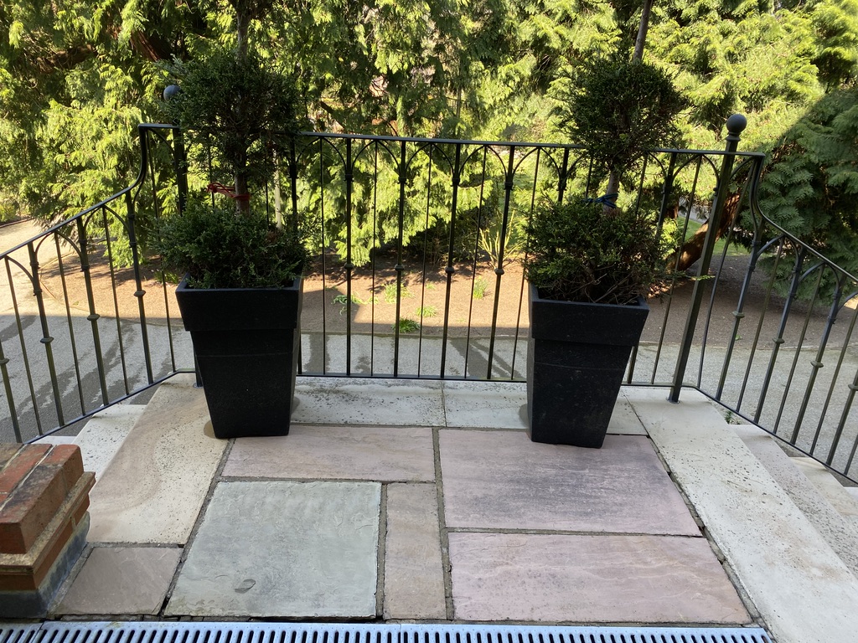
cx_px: 429
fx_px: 644
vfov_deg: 53.1
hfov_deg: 67.3
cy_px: 322
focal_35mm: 26
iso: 32
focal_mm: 4.25
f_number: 1.8
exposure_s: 1/157
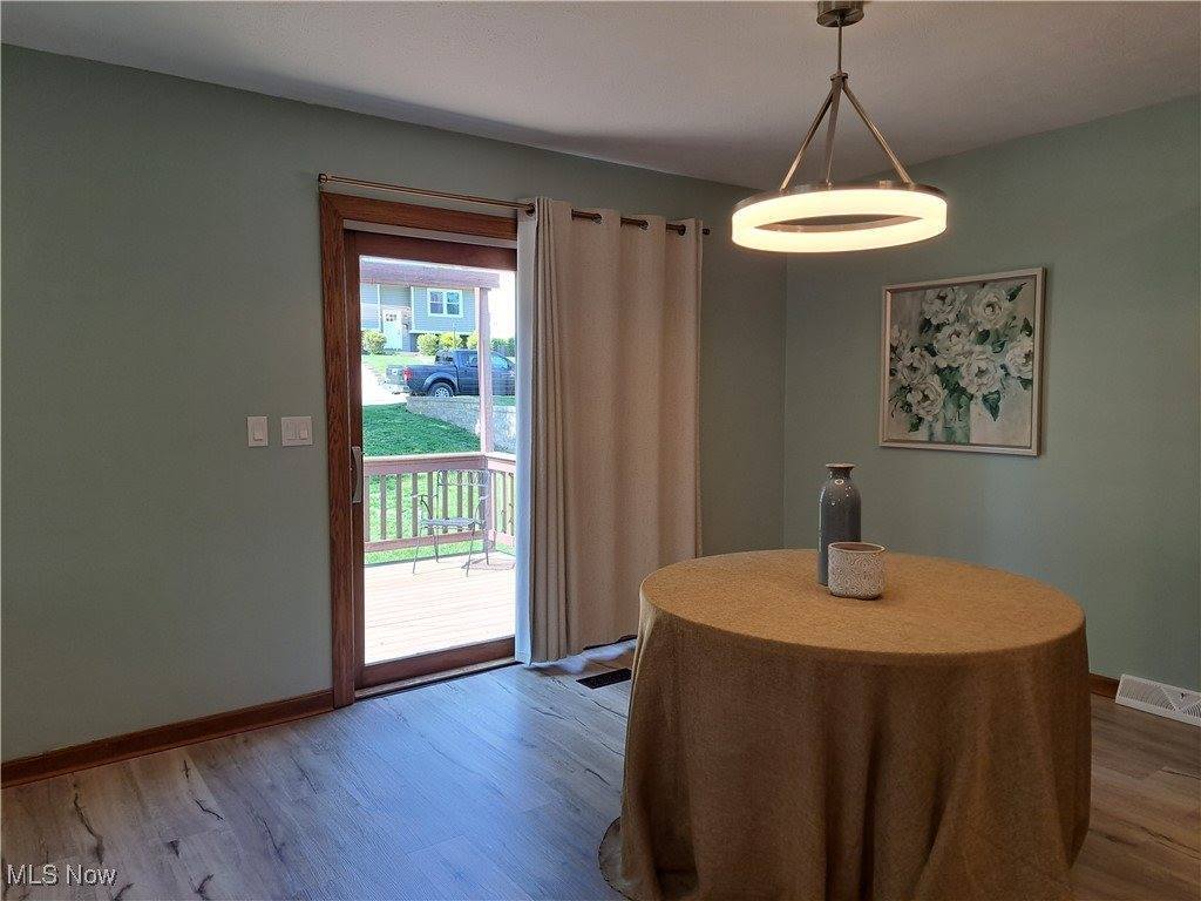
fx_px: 833
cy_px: 450
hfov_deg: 71.6
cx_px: 600
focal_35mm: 24
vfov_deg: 56.8
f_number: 1.8
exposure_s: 1/120
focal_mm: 5.23
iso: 50
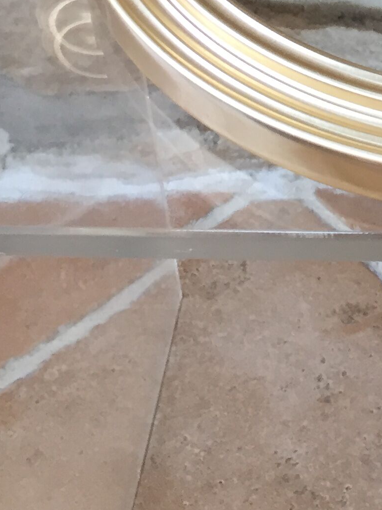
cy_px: -196
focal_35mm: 92
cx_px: 572
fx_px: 1353
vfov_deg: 19.3
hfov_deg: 14.9
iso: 32
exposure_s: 1/33
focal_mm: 4.15
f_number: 2.2
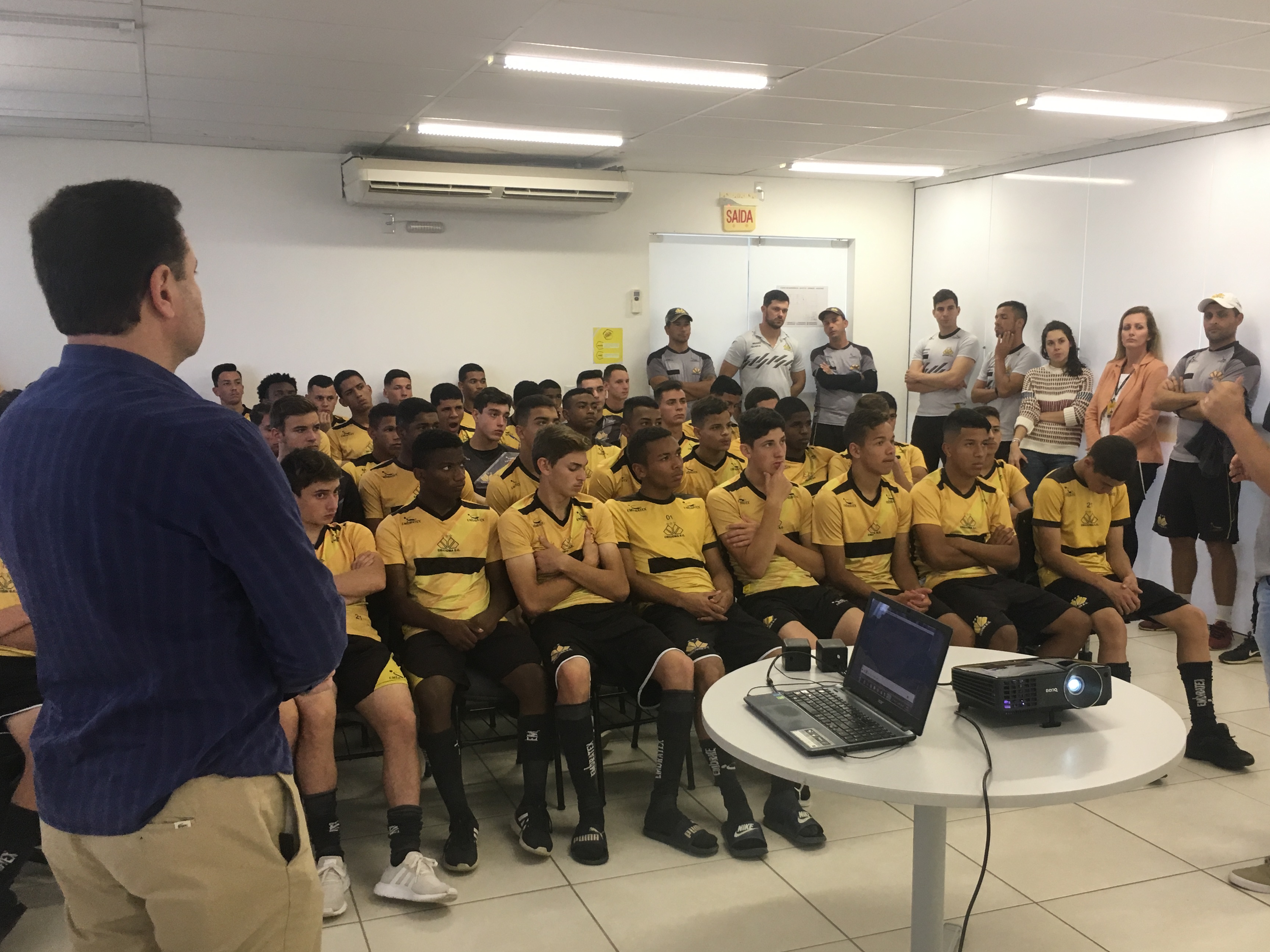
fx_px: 1247
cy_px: 547
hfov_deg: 53.9
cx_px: 696
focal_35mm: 34
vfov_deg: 41.7
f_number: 2.2
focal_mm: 4.15
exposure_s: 1/30
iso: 40
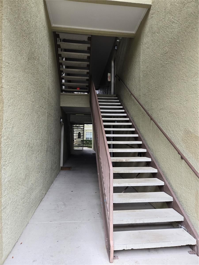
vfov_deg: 73.9
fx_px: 176
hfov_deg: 58.9
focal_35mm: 23
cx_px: 100
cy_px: 132
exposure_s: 1/180
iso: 100
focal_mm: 5.4
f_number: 1.8
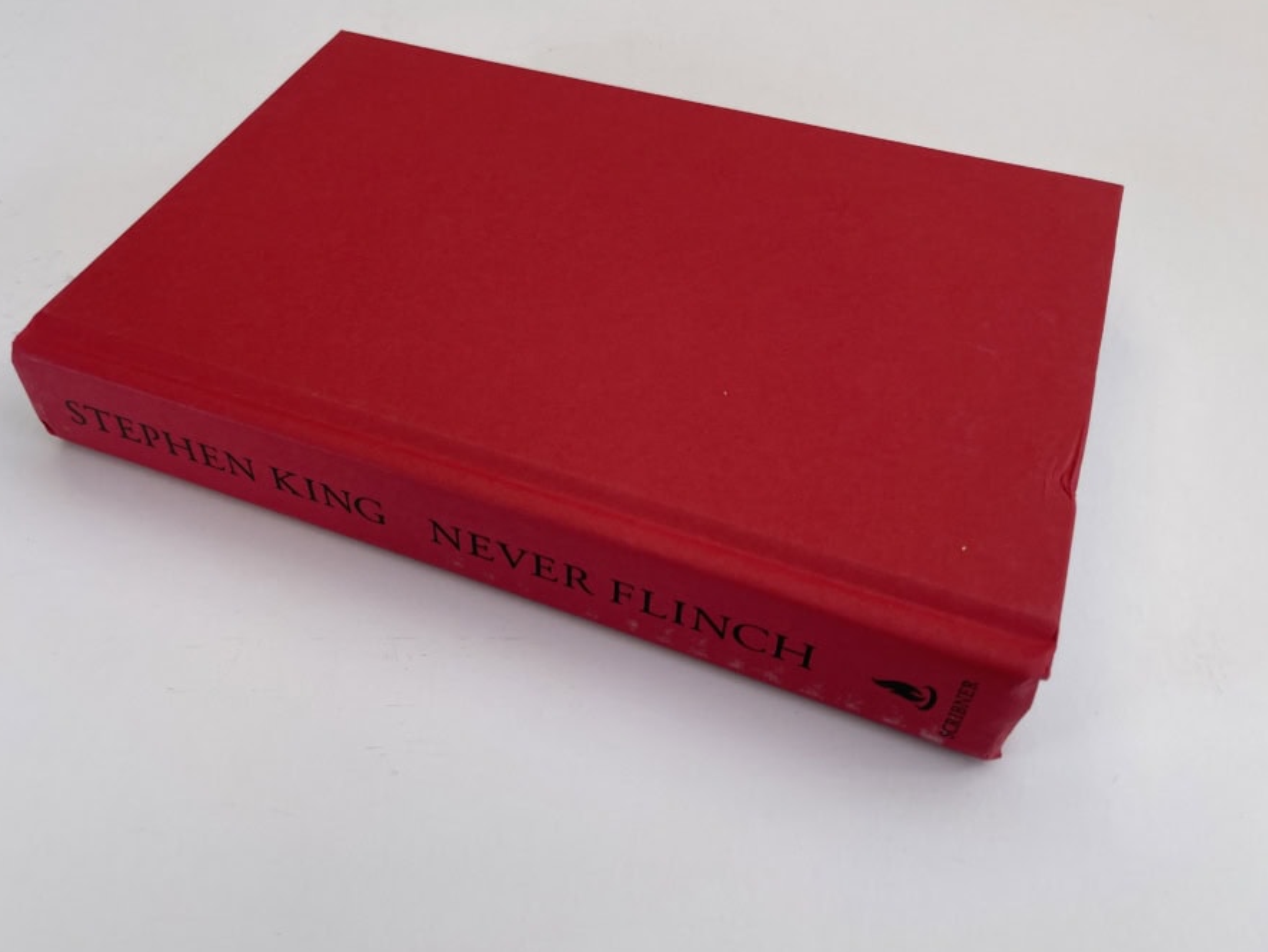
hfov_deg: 59.7
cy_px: 445
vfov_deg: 46.8
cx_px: 552
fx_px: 1099
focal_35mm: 30
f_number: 1.6
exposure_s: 1/311
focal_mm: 4.2
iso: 32
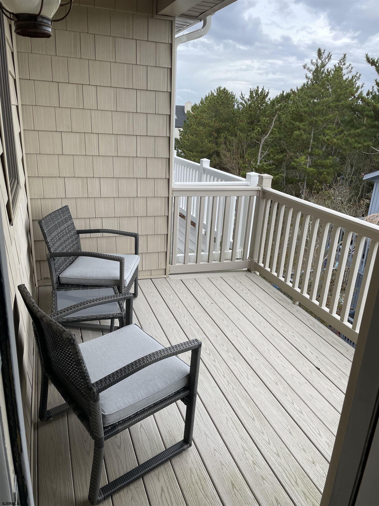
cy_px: 253
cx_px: 190
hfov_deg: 53.1
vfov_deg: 67.3
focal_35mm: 26
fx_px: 380
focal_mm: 4.2
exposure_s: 1/593
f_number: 1.6
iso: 32
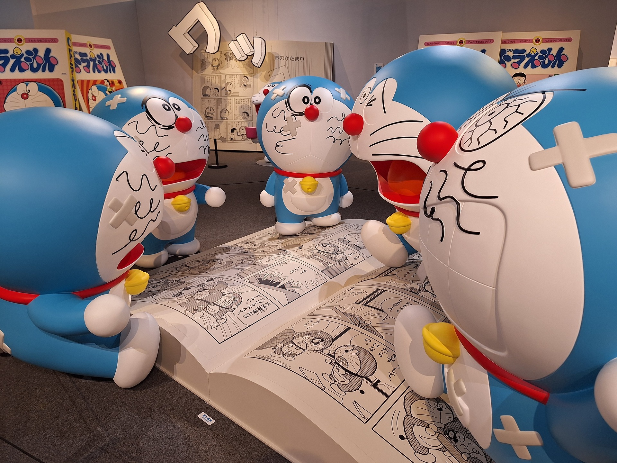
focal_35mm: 23
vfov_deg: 58.9
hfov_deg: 73.9
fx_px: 410
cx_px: 308
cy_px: 232
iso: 64
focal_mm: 5.54
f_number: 1.8
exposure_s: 1/50
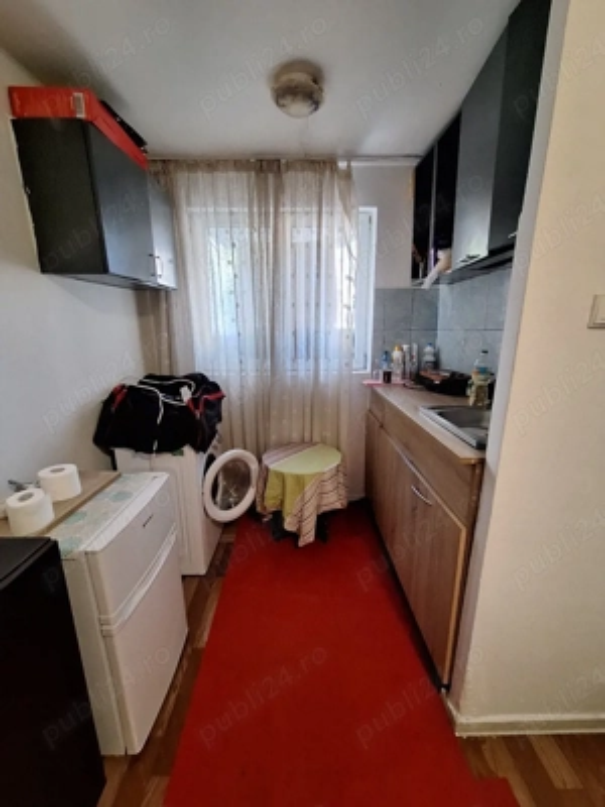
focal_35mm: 13
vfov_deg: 106.2
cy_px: 404
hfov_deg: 89.9
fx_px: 303
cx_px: 302
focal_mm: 1.74
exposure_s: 1/25
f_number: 2.2
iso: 250
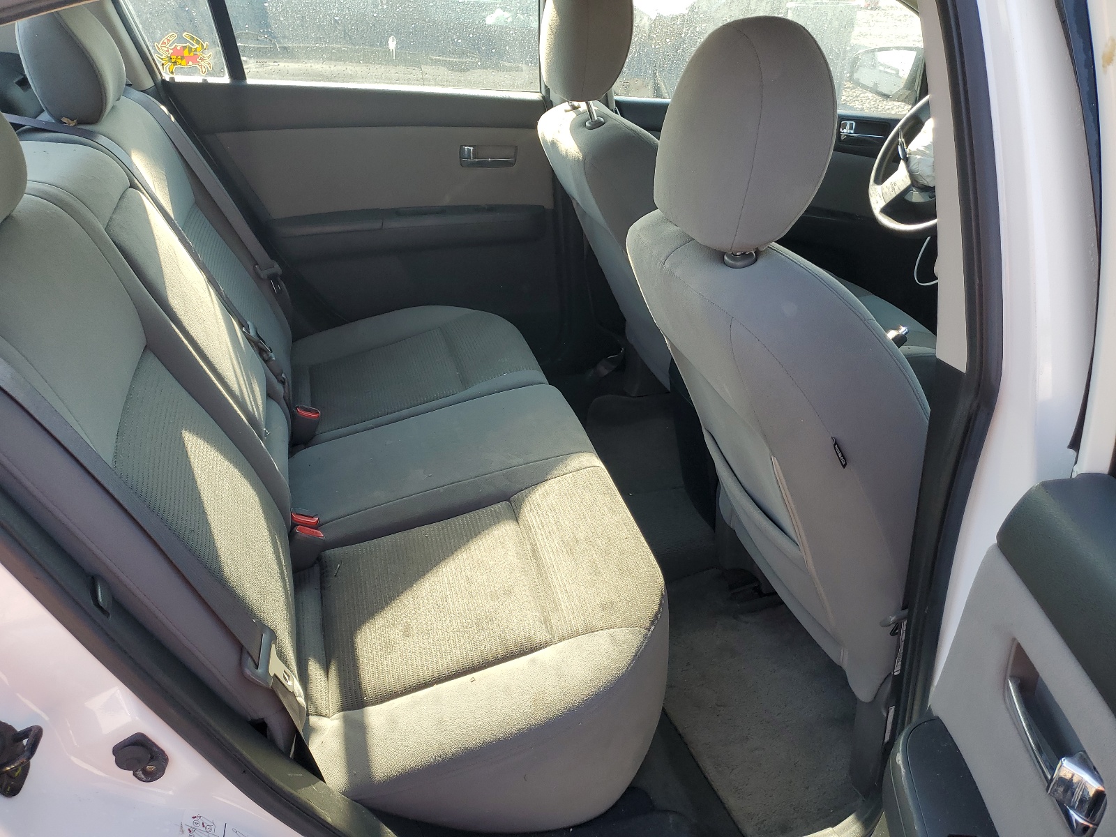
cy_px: 418
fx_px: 838
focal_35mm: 26
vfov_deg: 53.1
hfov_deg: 67.3
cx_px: 558
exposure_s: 1/385
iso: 50
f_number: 1.5
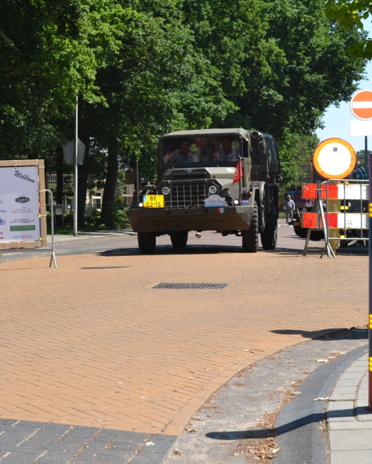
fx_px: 1059
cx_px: 59
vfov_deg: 24.7
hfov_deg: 19.7
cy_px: 230
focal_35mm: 77
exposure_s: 1/200
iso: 100
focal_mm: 36
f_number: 7.1
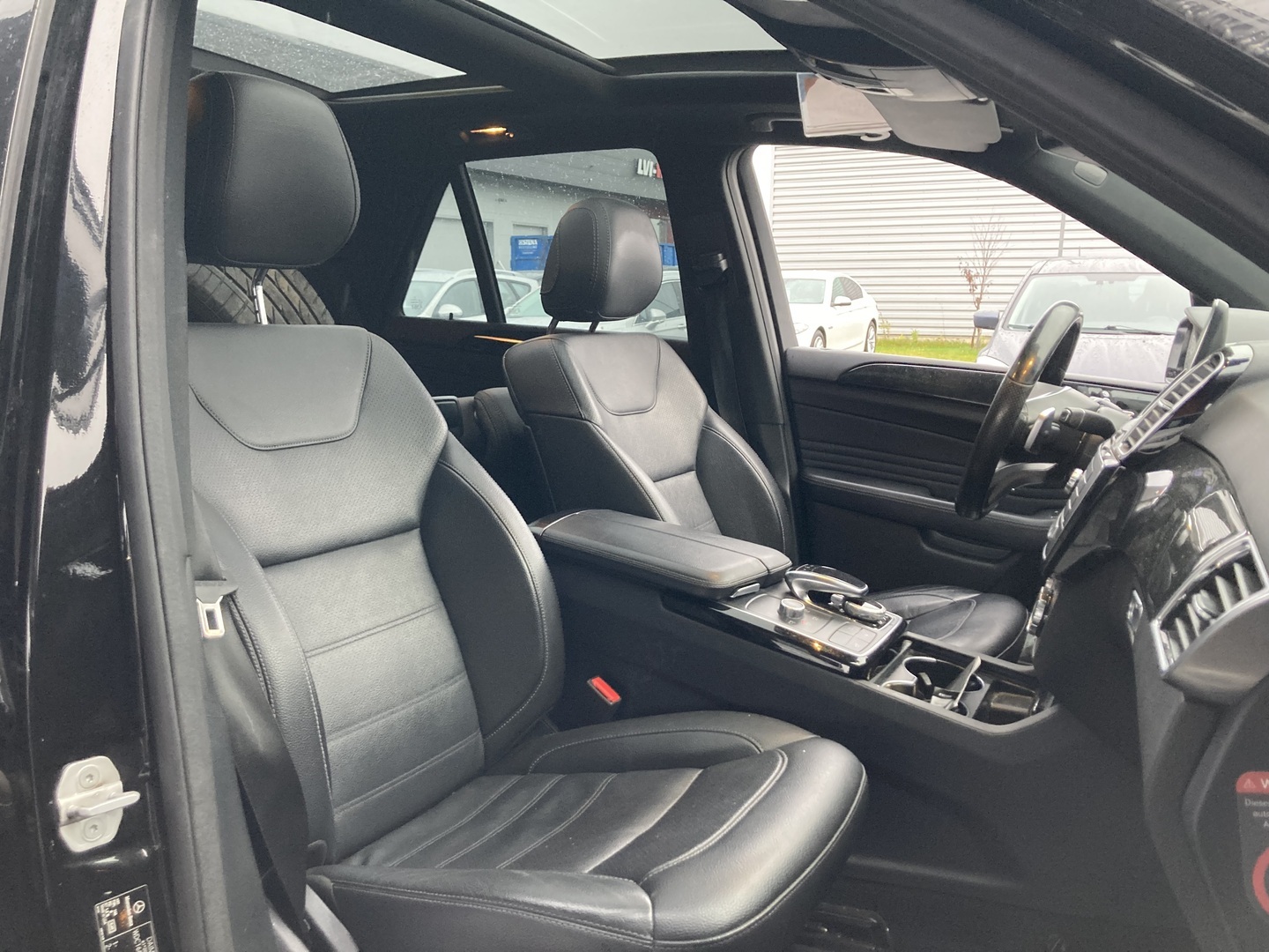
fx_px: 1026
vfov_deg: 49.7
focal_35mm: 28
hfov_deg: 63.4
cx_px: 634
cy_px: 476
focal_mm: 3.99
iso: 250
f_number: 1.8
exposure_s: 1/60
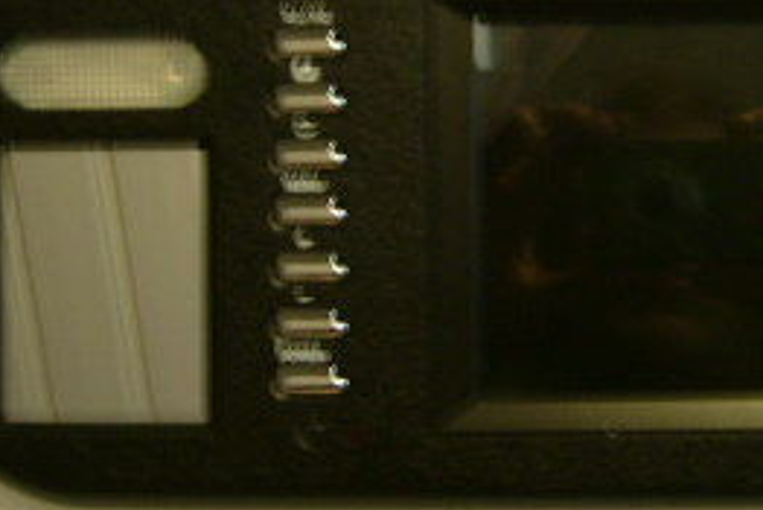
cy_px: 137
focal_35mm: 89
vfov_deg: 15.3
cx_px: 582
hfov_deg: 22.6
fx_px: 1887
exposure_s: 1
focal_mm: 5.95
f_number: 2.8
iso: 50
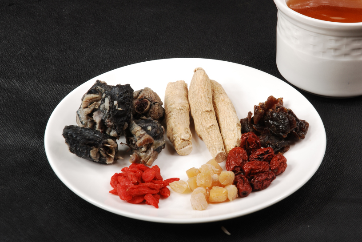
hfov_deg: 15.5
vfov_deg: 10.4
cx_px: 198
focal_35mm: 132
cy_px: 110
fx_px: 1328
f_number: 14
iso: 100
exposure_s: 1/125
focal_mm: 70
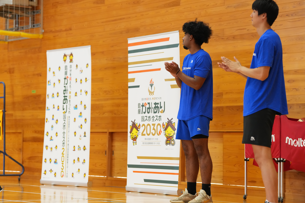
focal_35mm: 111
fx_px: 940
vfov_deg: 12.3
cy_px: 102
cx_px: 161
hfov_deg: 18.4
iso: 4000
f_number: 3.2
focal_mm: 100
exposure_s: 1/640
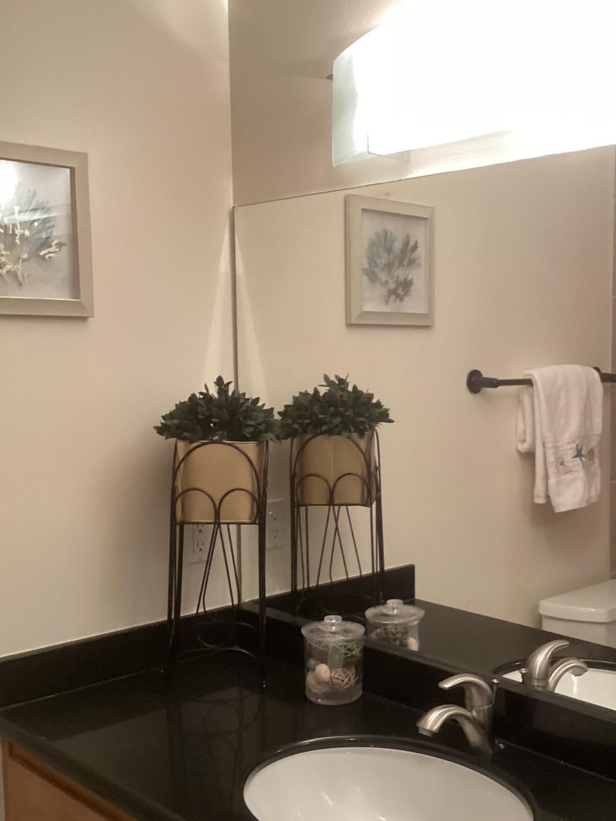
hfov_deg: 34.9
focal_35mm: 41
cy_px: 446
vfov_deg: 45.7
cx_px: 389
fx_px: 973
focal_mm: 3.3
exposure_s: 1/33
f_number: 2.4
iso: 320
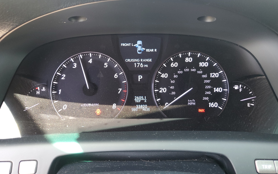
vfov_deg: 44.4
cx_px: 139
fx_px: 212
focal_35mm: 28
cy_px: 75
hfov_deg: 66.5
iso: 97
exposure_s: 1/60.2
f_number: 1.5
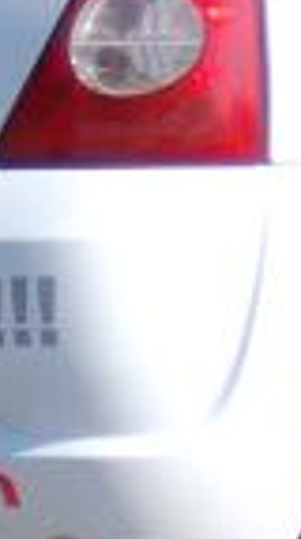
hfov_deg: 1.7
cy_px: -100
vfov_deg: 3.1
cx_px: 1125
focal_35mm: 697
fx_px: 9931
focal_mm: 62
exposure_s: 1/1000
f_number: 5
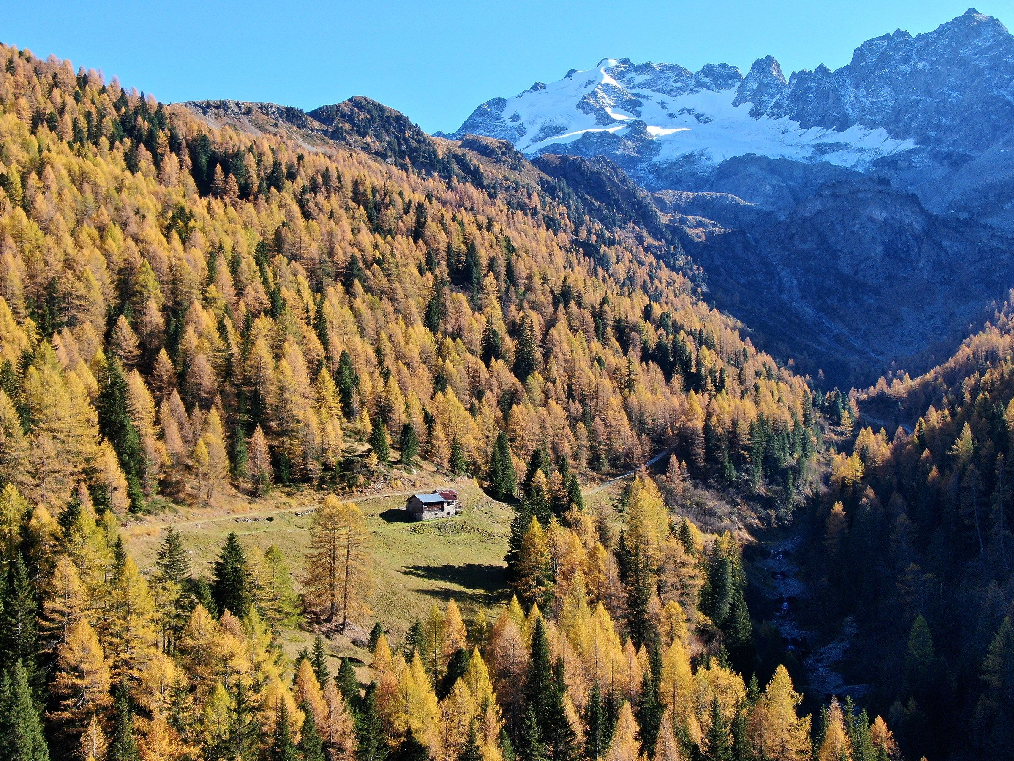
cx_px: 507
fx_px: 1172
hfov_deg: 46.8
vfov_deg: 36.0
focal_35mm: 40
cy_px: 380
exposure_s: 1/400
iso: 100
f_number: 3.5
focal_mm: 6.92
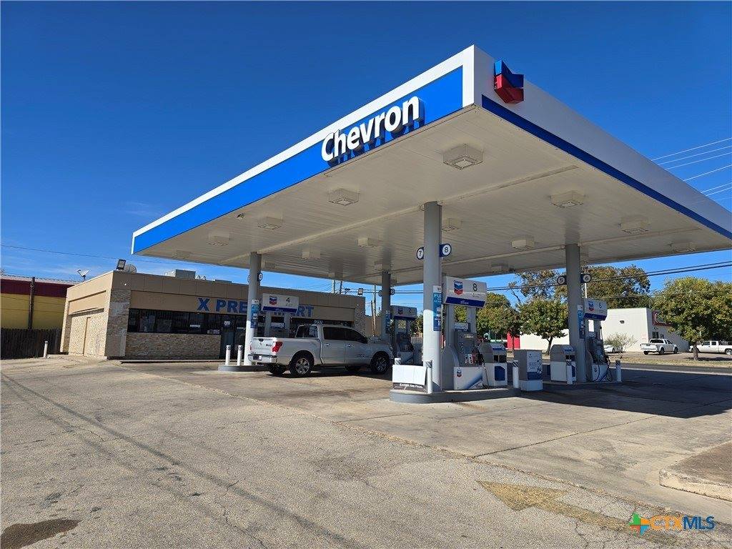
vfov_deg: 58.9
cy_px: 274
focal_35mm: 23
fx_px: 486
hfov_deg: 73.9
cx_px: 366
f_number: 1.7
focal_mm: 6.3
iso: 12
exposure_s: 1/1047
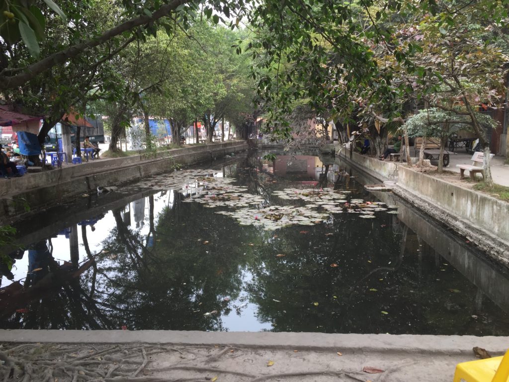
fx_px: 426
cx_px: 254
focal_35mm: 29
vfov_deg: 48.2
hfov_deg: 61.7
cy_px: 191
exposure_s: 1/145
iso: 32
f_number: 2.2
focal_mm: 4.15
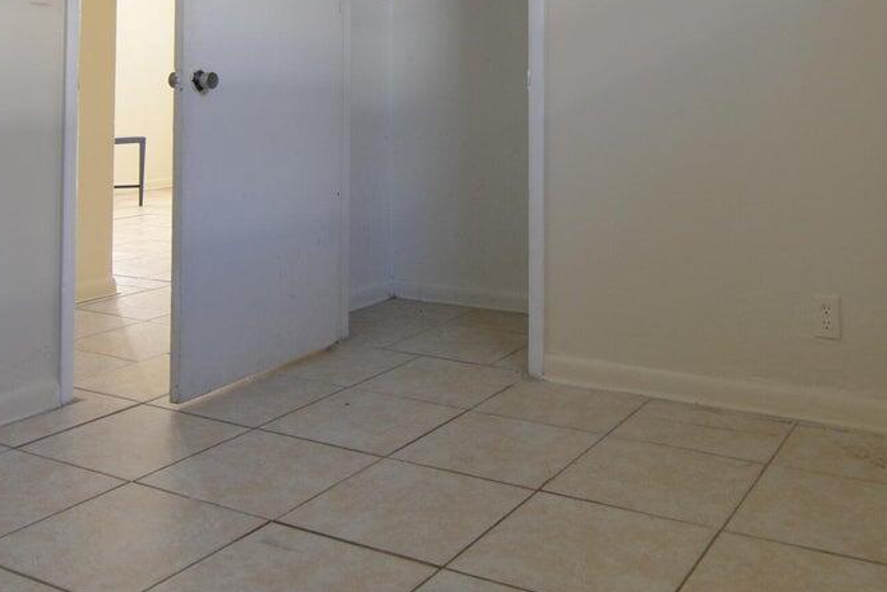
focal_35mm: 38
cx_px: 501
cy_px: 29
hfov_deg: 50.4
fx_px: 940
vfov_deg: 32.7
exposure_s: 1/60
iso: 400
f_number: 3.5
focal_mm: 11
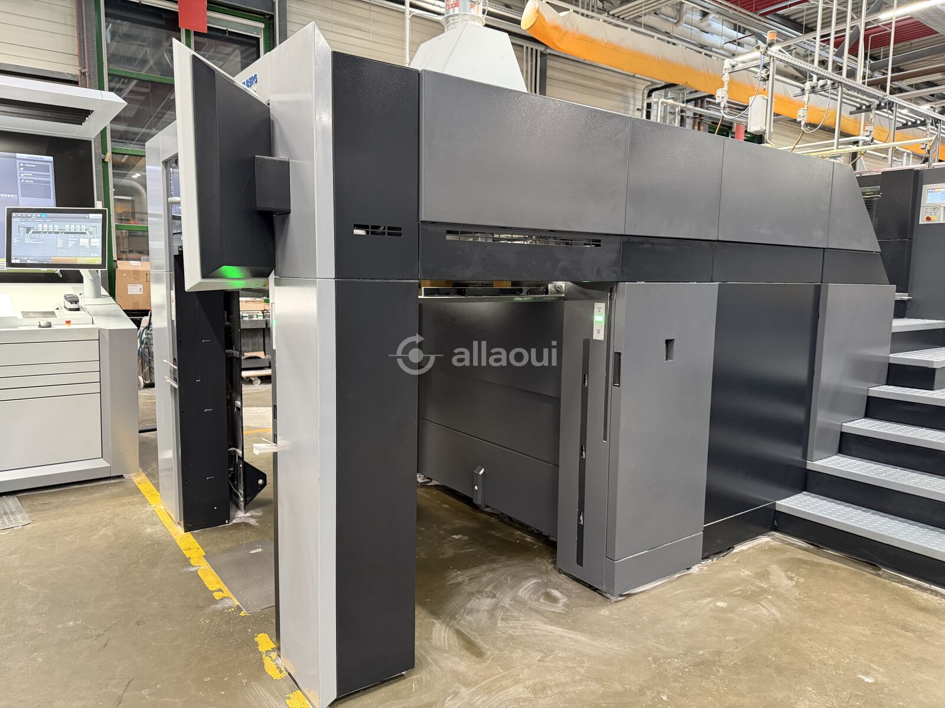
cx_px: 472
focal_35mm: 24
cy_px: 354
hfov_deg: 71.6
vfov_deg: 56.8
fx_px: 655
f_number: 1.78
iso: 400
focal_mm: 6.76
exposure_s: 1/60
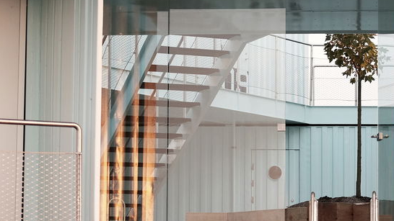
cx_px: 349
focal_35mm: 122
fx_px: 1274
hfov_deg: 17.3
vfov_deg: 9.9
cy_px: 197
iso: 400
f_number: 2
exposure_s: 1/850
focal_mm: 35
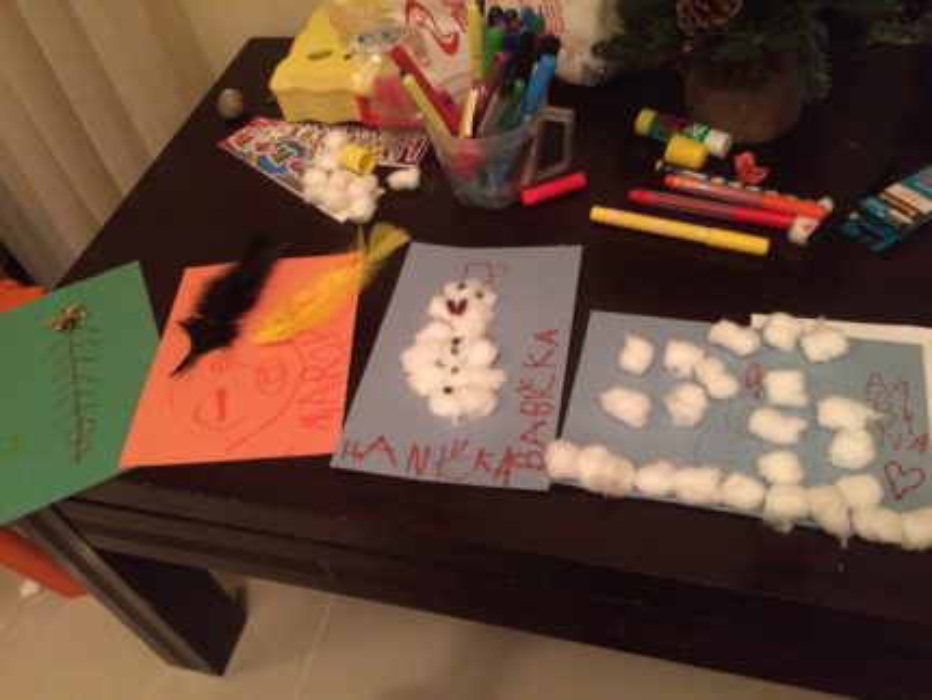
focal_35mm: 29
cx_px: 466
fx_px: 781
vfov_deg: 48.3
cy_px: 350
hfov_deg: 61.6
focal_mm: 4.15
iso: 500
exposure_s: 1/17
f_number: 2.2
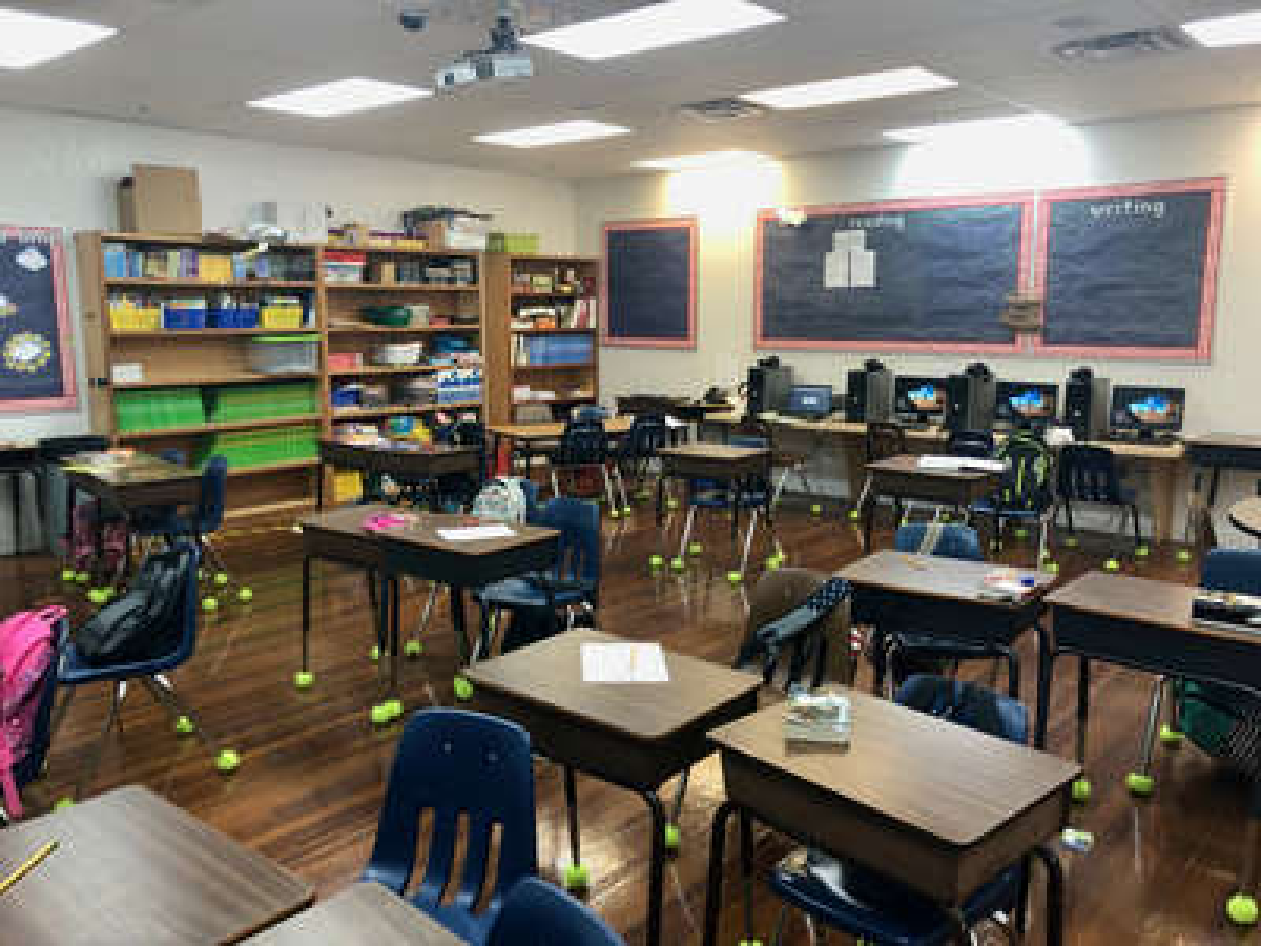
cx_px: 630
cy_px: 473
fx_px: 1020
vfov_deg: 49.7
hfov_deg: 63.4
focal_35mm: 28
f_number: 1.8
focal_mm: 4
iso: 40
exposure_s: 1/17
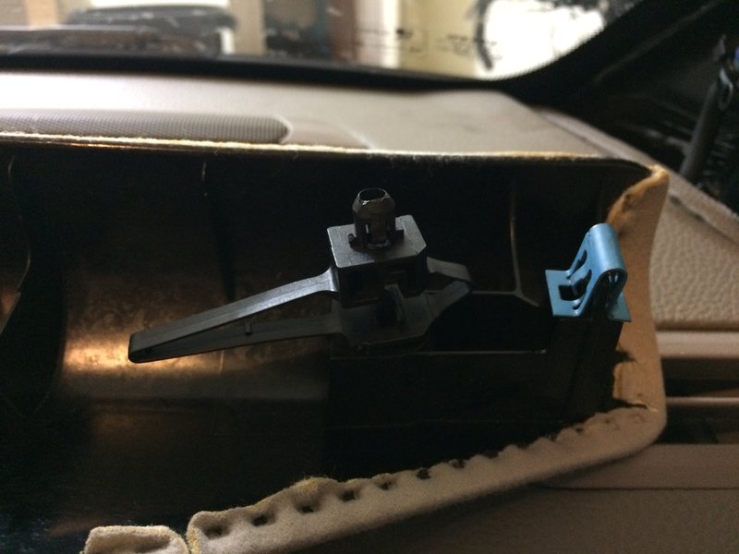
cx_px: 370
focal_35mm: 29
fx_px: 619
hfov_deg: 61.7
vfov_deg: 48.2
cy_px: 277
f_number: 2.2
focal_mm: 4.15
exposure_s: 1/15
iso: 320
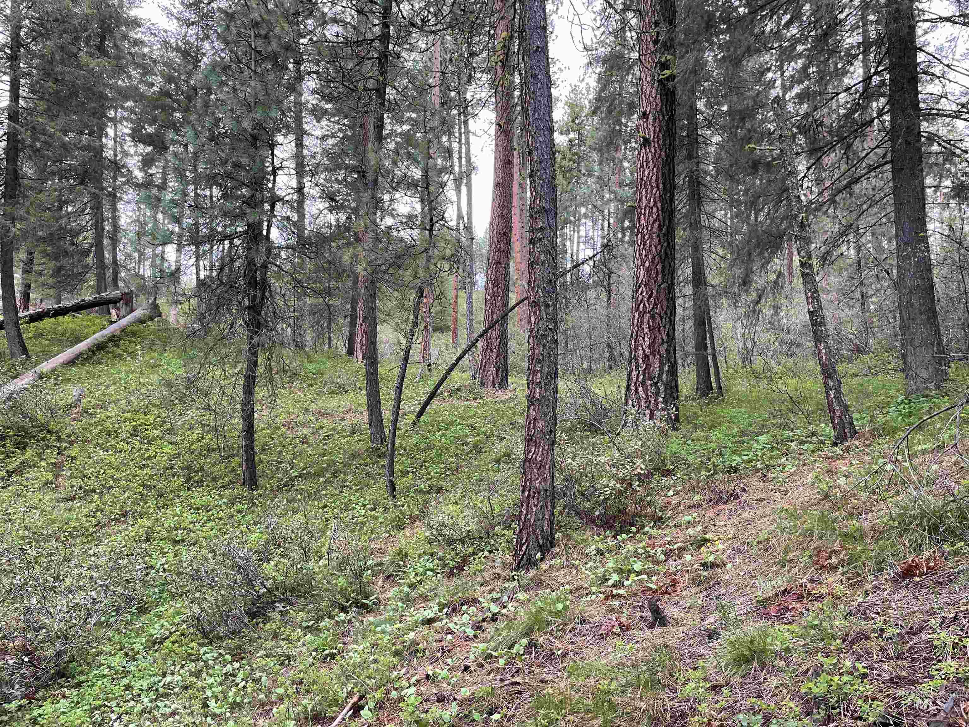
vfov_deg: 53.1
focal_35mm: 26
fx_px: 728
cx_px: 484
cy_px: 364
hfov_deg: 67.3
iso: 32
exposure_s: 1/129
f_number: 1.6
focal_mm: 4.2
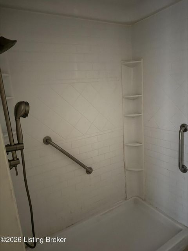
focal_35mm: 24
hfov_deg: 56.8
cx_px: 94
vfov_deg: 71.6
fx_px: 174
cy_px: 126
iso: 2000
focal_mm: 6.76
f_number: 1.78
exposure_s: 1/9
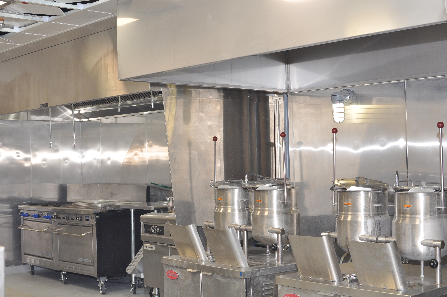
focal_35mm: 52
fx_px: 651
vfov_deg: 25.7
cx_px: 224
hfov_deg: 37.9
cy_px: 148
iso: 400
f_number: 5
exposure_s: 1/100
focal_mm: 35
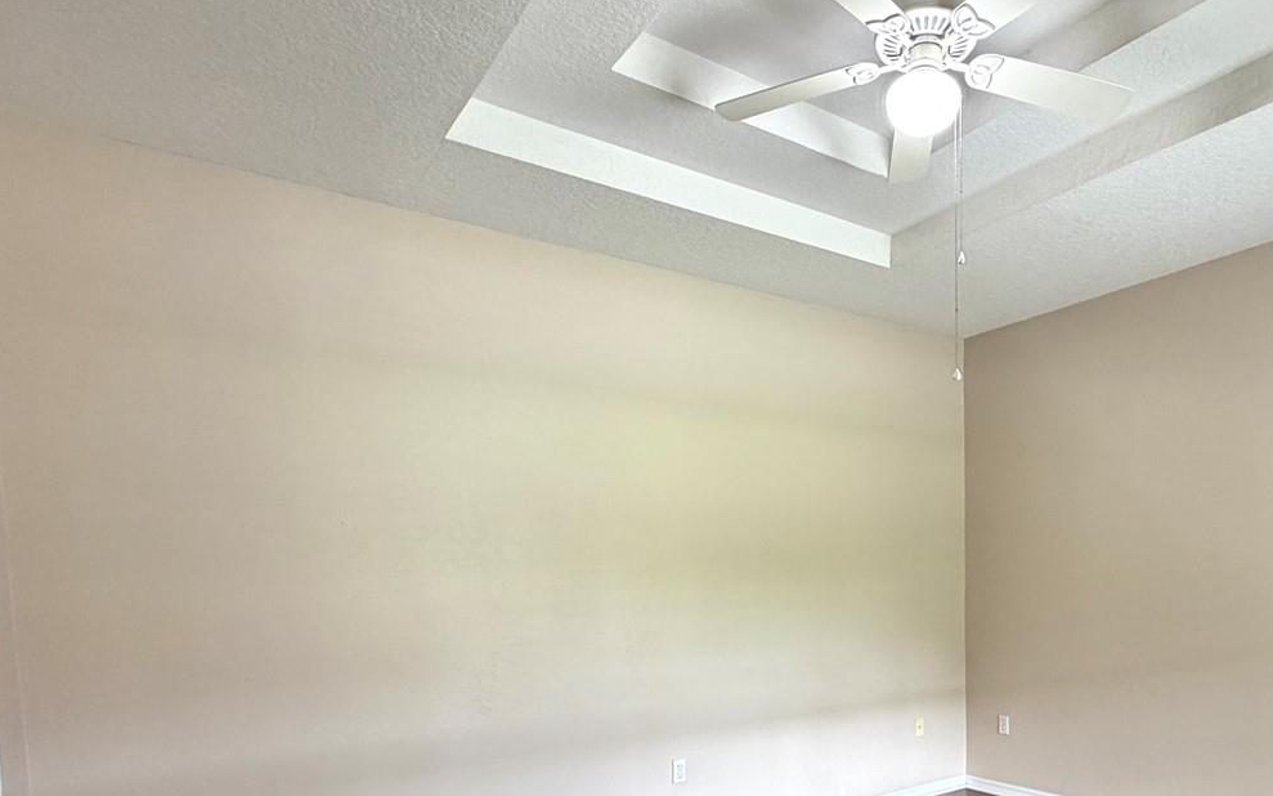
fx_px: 833
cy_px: 641
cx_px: 790
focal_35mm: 24
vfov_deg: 48.1
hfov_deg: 73.6
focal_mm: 2.22
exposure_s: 1/60
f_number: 2.2
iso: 250
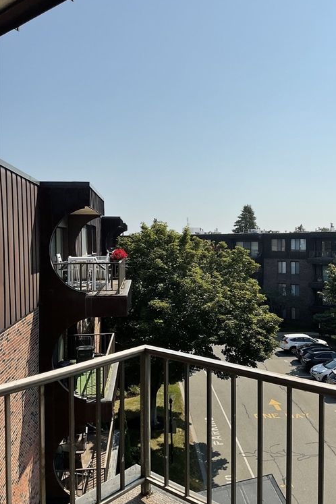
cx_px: 192
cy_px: 252
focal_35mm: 31
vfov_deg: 60.3
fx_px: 434
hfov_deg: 42.2
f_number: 1.8
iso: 16
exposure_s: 1/3788
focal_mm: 3
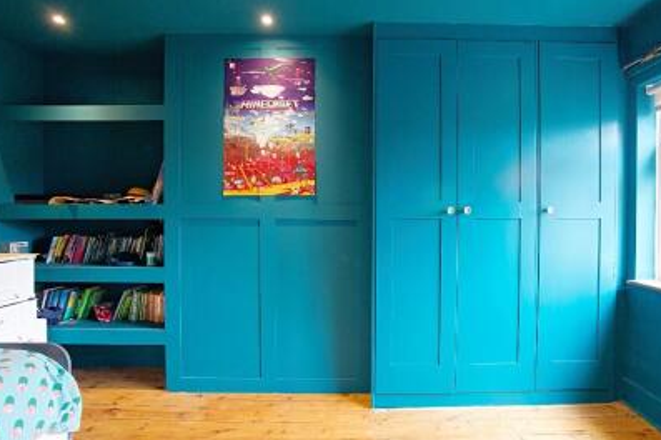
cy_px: 224
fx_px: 330
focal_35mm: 18
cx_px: 373
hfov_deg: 89.6
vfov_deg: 67.3
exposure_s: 1/160
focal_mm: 10
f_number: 4
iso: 2500
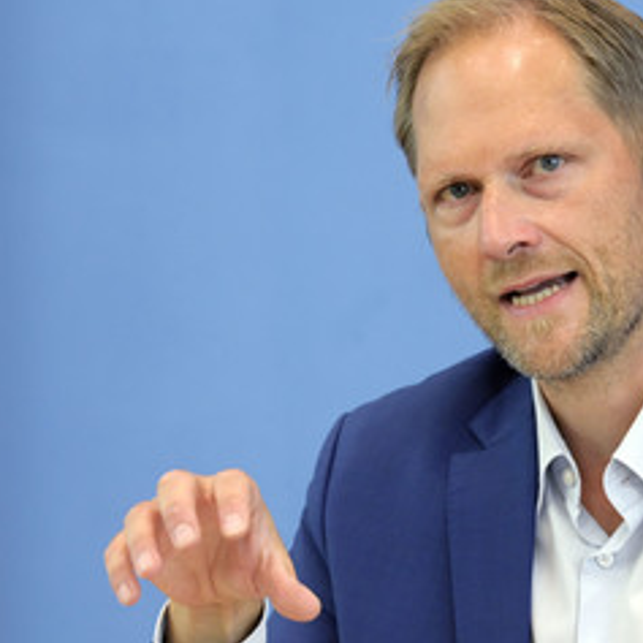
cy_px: 336
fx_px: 5086
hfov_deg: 7.2
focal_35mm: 242
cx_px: 525
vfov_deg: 7.2
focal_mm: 150
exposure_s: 1/800
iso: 4000
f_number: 5.6
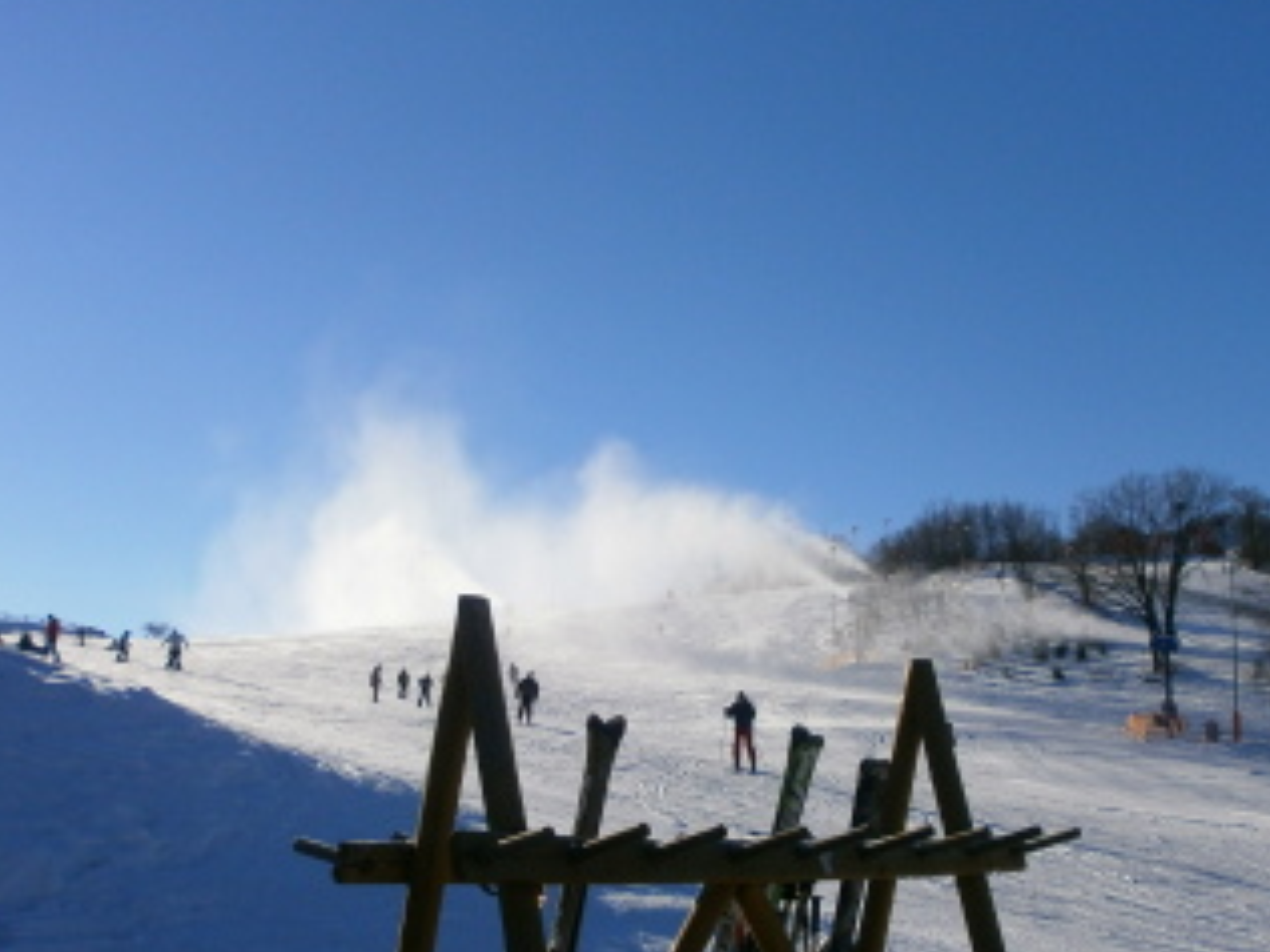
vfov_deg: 34.8
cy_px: 631
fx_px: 1504
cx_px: 599
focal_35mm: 41
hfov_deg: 45.8
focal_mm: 4.8
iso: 100
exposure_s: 1/320
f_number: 10
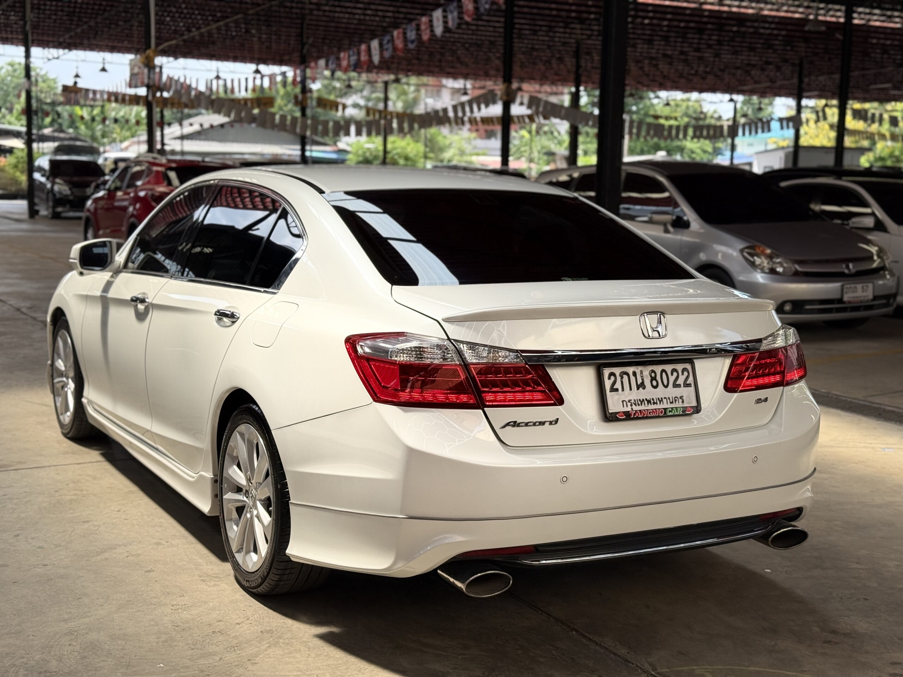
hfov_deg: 39.7
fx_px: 1252
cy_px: 338
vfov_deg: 30.3
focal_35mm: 48
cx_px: 452
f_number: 1.78
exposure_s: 1/1167
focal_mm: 6.76
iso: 64
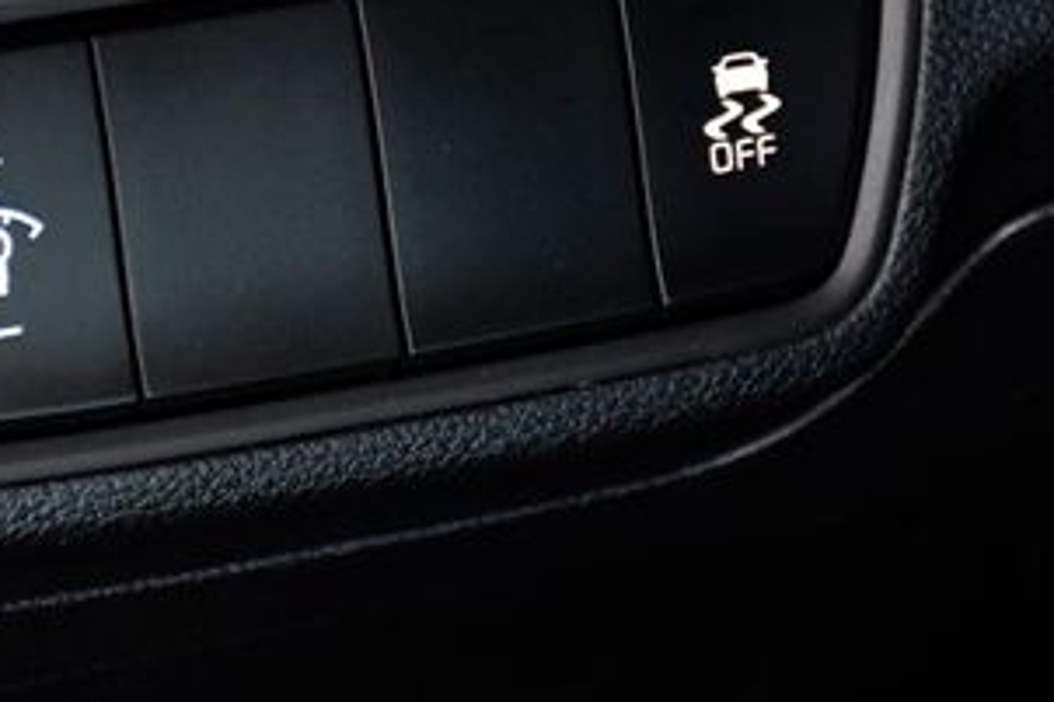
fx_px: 8369
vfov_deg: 4.8
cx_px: 398
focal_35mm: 286
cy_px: 171
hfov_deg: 7.2
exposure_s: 1/125
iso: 2500
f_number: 5.3
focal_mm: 90
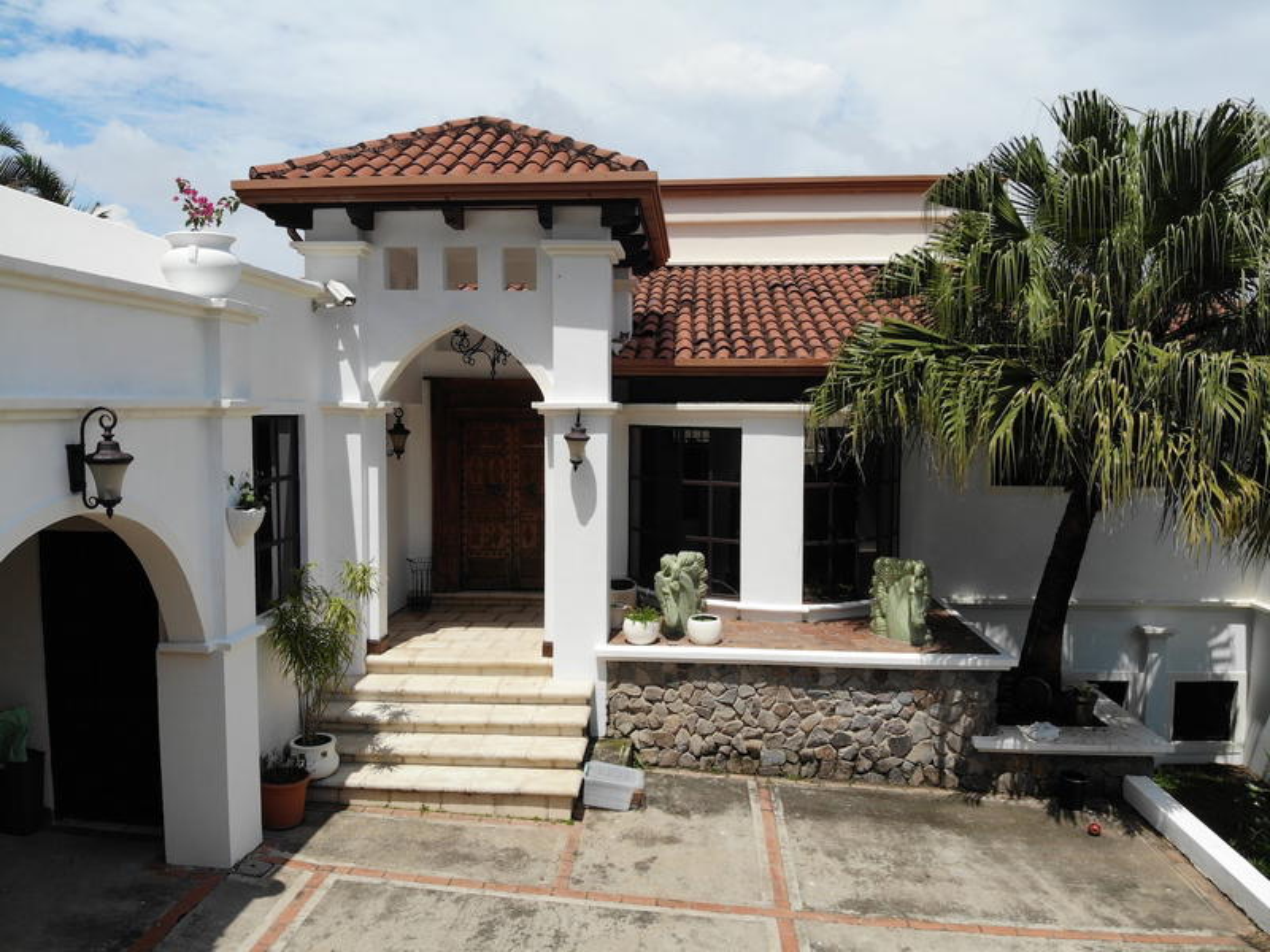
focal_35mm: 24
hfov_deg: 71.6
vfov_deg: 56.8
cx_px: 635
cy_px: 476
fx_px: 881
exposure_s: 1/1798
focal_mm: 4.5
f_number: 2.8
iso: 100
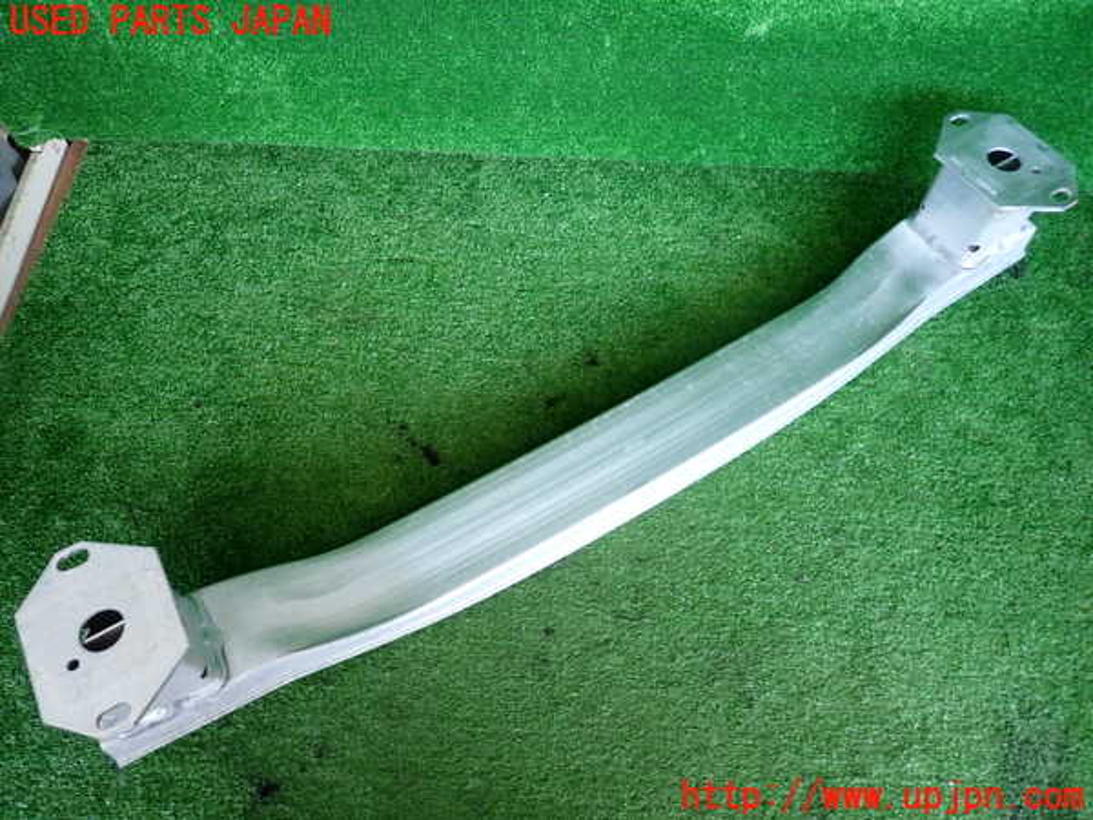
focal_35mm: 25
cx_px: 546
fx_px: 789
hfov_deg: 69.4
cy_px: 410
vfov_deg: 54.9
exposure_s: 1/50
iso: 200
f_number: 2
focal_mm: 4.5
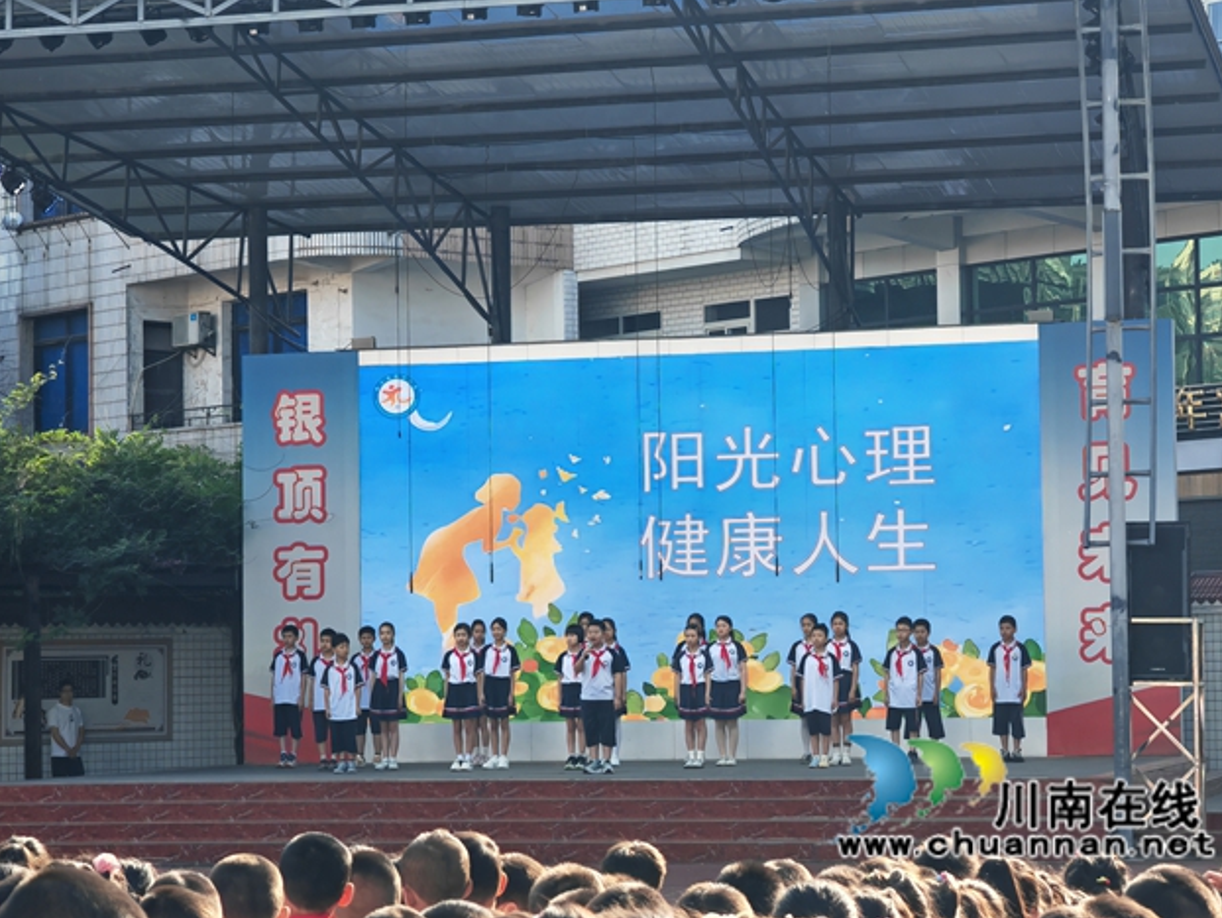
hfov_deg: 18.4
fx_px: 3779
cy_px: 448
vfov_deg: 13.8
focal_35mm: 107
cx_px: 611
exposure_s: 1/180
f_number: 3
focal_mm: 14.92
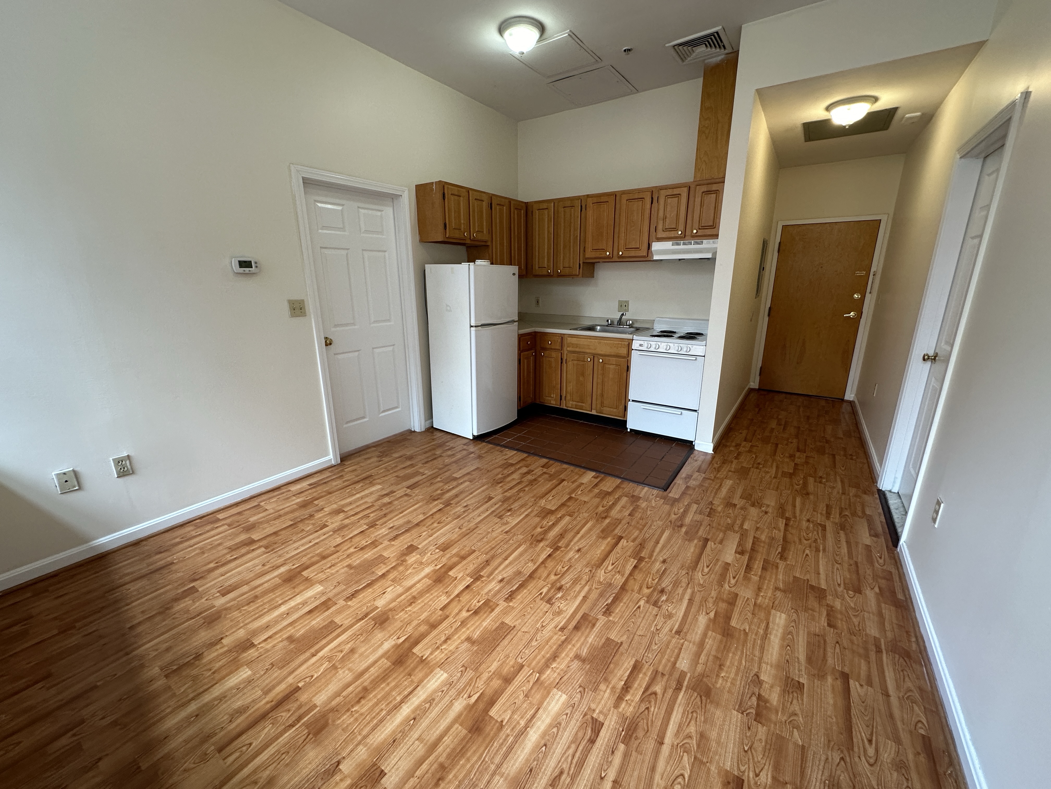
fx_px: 425
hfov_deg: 102.1
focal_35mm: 14
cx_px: 526
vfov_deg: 85.7
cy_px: 394
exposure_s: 1/120
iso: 160
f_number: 2.2
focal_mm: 2.22
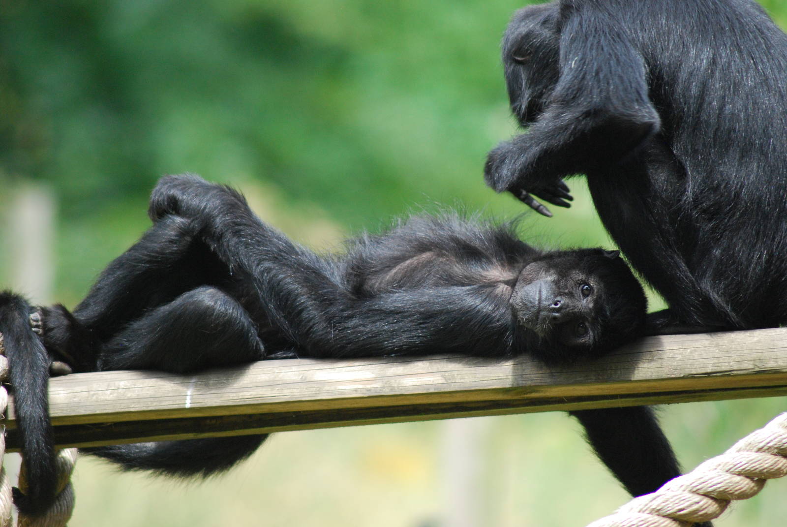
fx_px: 9849
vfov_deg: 3.1
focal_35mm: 450
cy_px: 264
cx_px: 394
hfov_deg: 4.6
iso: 800
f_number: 5.6
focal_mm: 300
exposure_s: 1/400
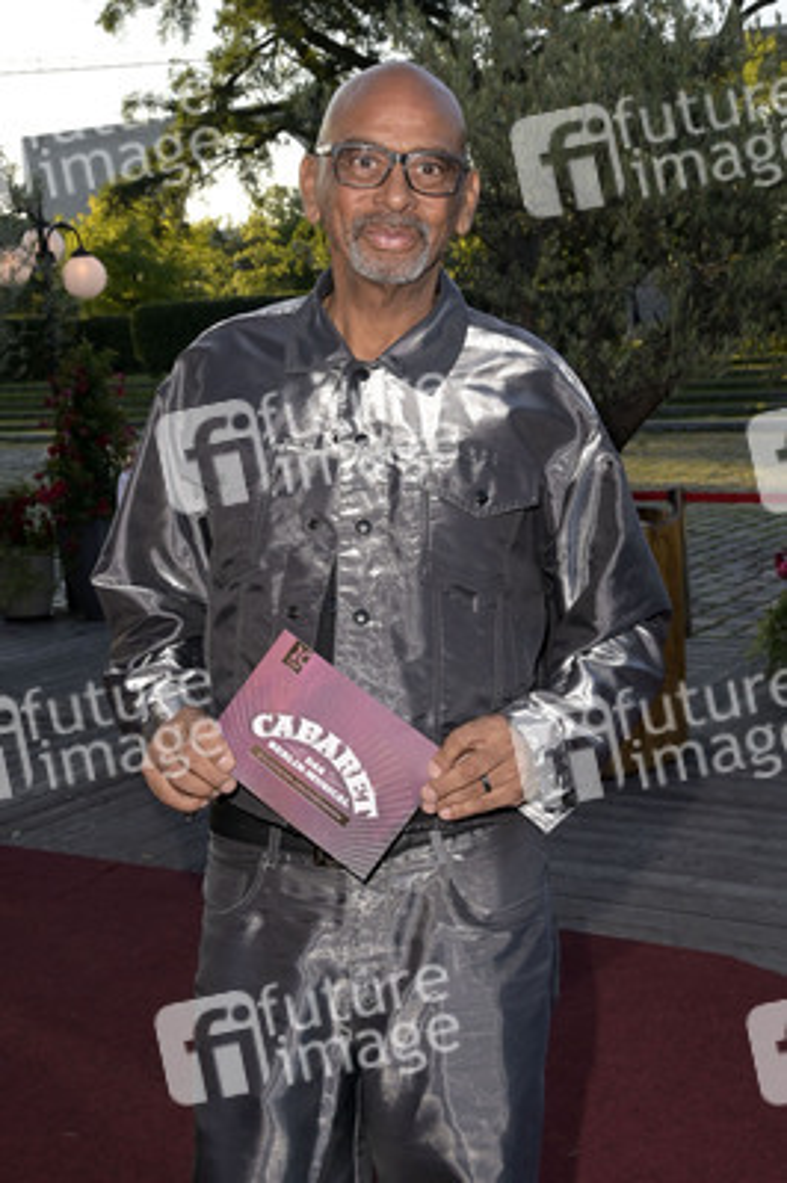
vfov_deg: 44.5
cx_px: 394
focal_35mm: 44
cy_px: 592
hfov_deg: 30.5
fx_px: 1445
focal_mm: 44
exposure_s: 1/250
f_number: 11
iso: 640
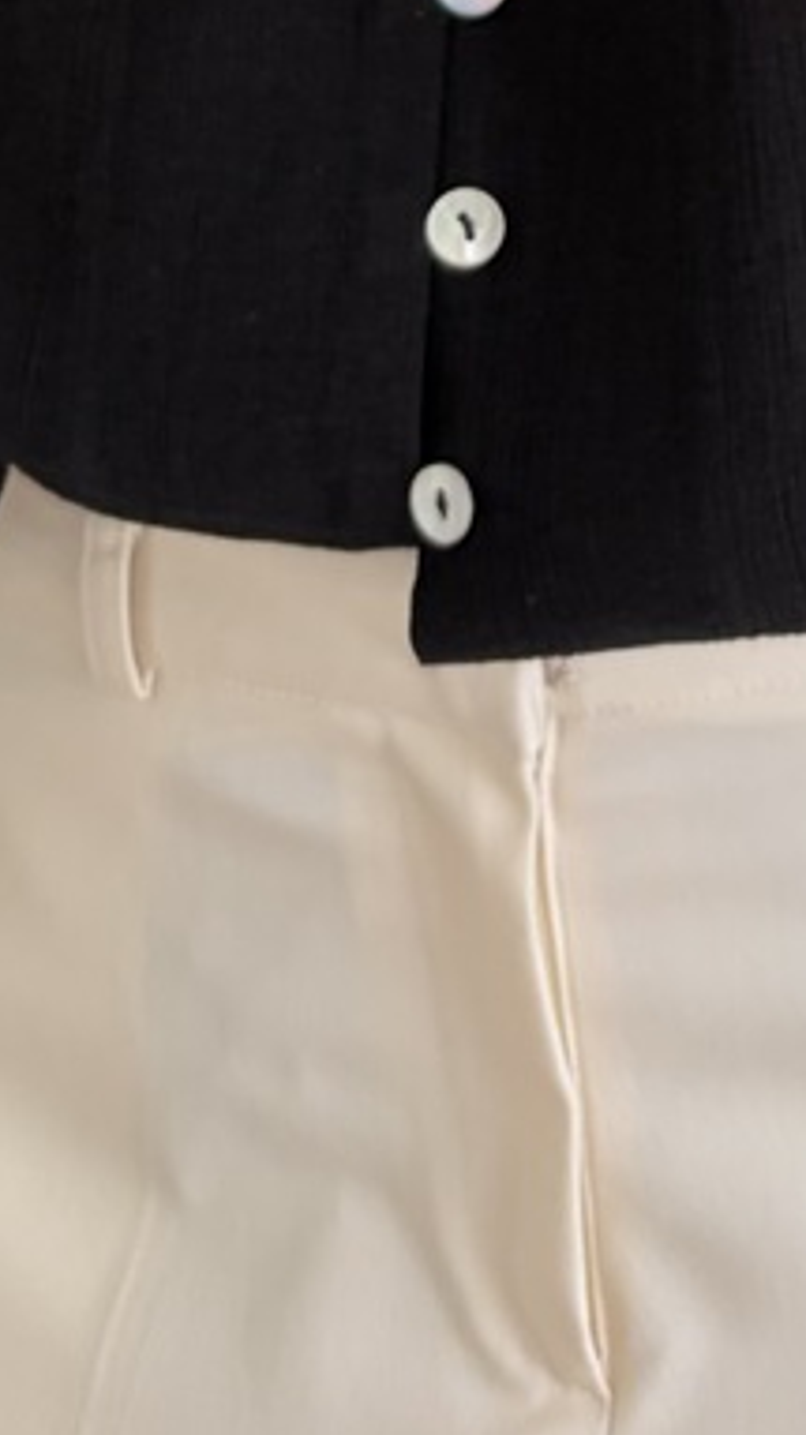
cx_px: 791
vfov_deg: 25.4
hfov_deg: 16.0
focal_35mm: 74
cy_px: -333
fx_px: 2816
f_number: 1.6
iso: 125
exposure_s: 1/64
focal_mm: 5.96
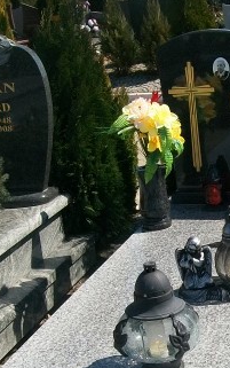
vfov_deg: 26.8
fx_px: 761
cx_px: 216
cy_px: 271
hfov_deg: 16.9
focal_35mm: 76
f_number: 4.8
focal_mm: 6
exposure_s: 1/640
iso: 80
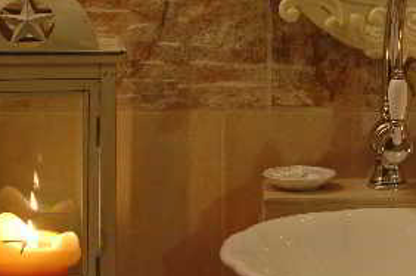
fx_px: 1177
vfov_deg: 13.3
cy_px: 49
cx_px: 422
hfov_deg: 19.4
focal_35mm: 102
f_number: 5.6
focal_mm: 24
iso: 200
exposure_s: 1/2
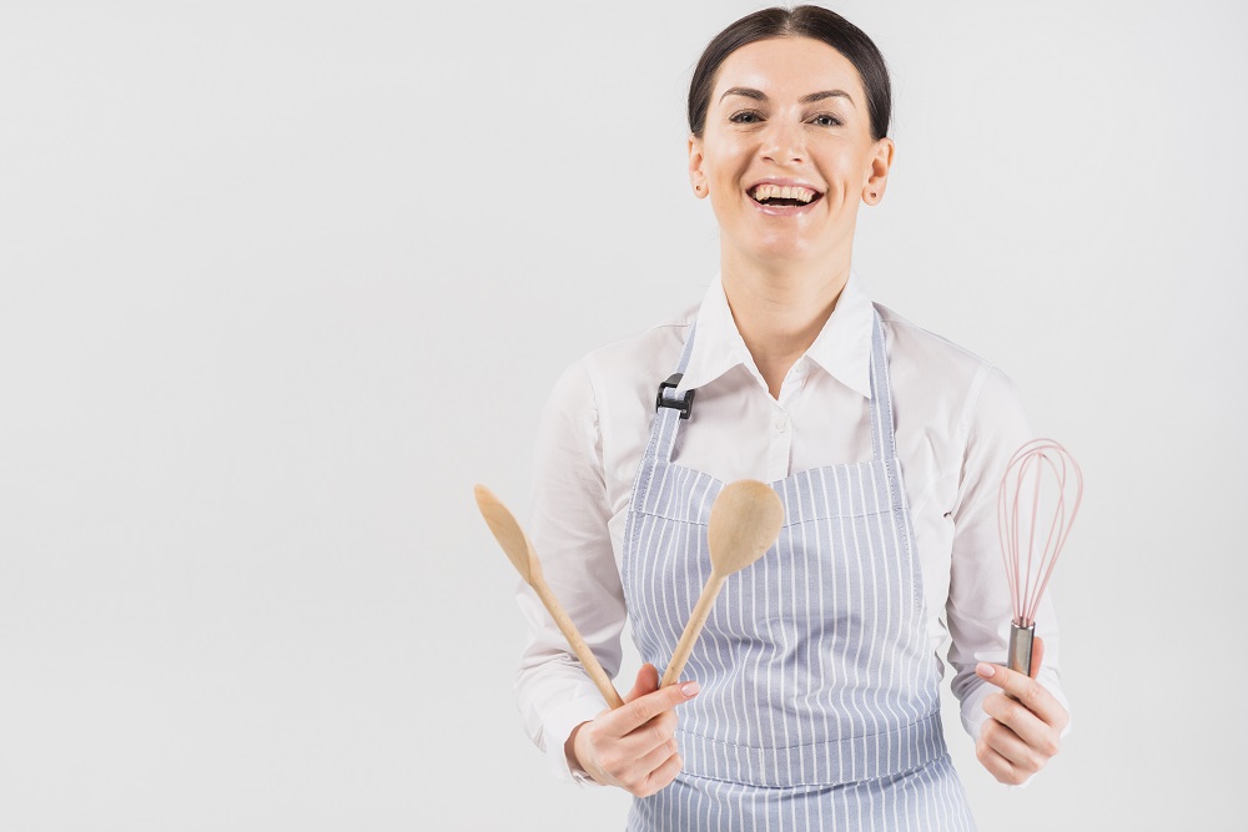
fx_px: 2947
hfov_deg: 23.9
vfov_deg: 16.1
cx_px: 624
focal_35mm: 85
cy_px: 416
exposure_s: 1/160
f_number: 5
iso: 125
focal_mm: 85
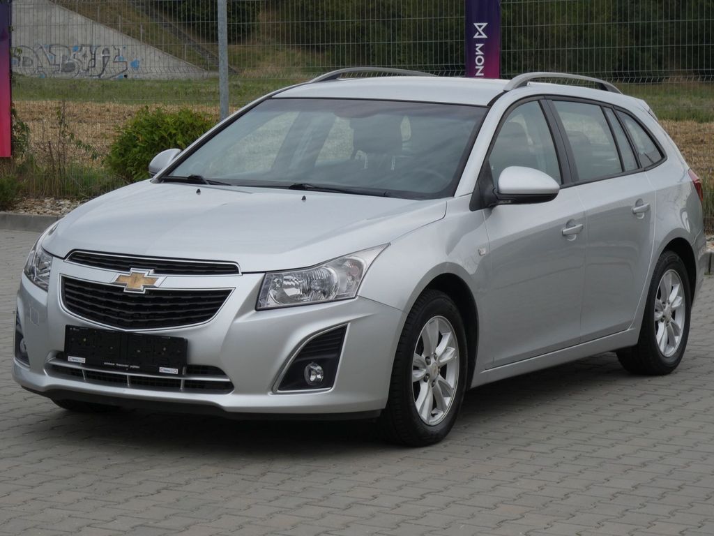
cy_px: 268
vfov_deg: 13.5
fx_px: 2269
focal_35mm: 110
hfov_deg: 17.9
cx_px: 357
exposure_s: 1/320
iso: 80
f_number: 5.6
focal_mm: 19.7
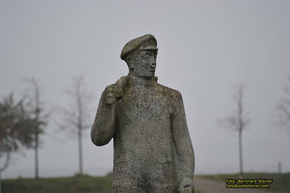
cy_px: 96
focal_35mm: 300
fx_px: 2415
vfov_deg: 4.6
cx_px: 145
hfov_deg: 6.9
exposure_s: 1/100
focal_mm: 300
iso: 250
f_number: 5.6
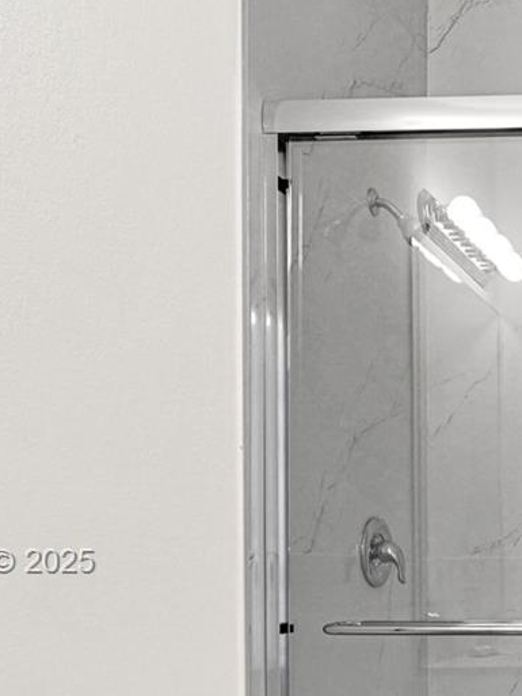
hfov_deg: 24.4
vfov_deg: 38.1
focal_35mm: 48
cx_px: 757
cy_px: 563
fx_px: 965
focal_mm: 16
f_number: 8
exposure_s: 1/30
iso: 320
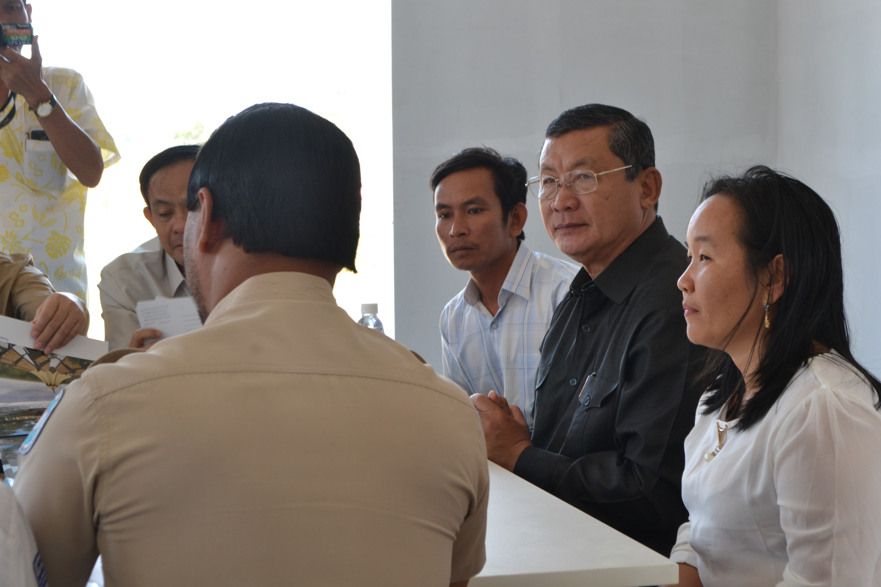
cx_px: 440
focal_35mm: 82
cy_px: 294
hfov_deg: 24.6
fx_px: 2019
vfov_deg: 16.6
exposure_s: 1/30
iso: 360
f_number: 10
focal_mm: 55
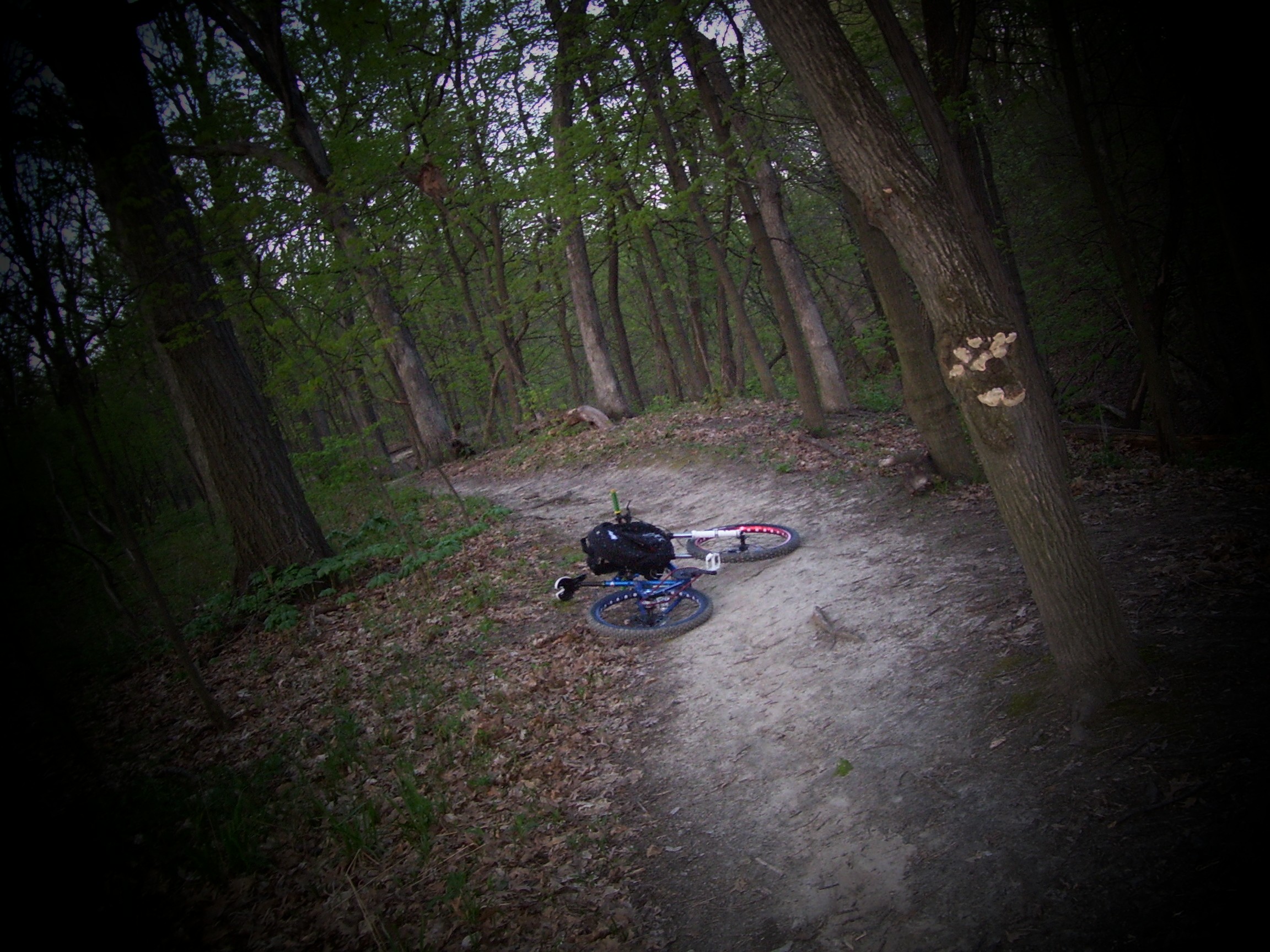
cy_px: 476
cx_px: 635
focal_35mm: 36
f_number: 2.7
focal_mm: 6
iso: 200
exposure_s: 1/60
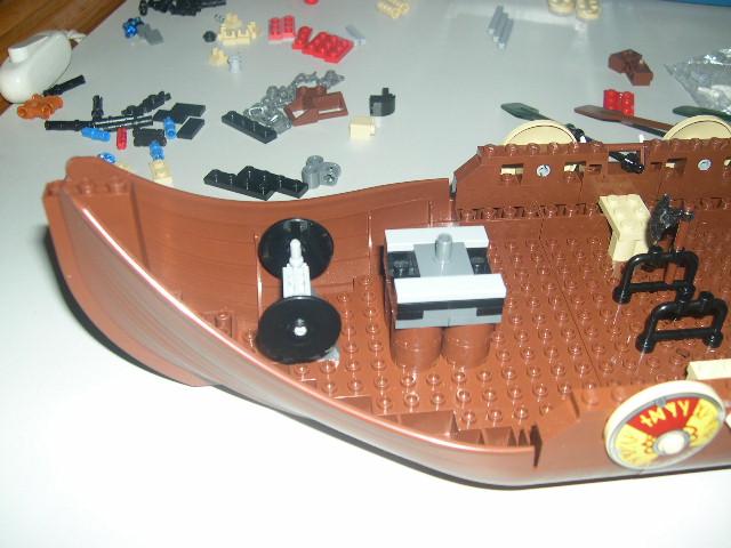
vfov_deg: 37.7
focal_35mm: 38
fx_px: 802
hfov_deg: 49.0
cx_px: 366
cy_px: 274
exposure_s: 1/60
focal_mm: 8
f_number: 2.8
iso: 100
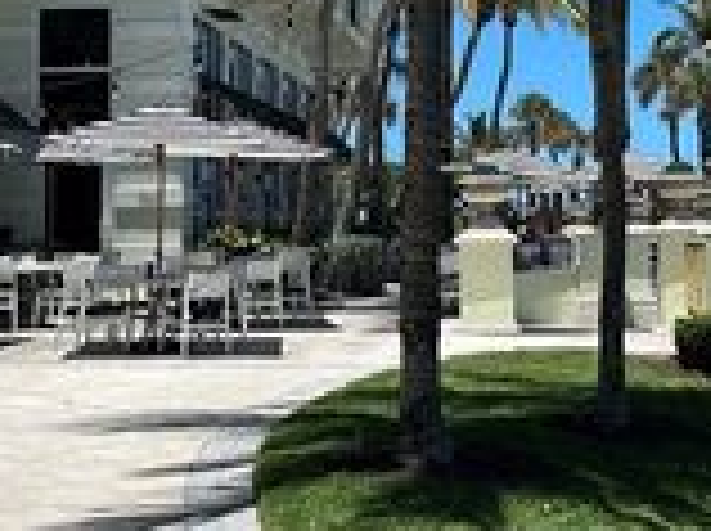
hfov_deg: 25.3
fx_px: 1559
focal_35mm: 76
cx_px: 572
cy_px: 83
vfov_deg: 19.1
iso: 80
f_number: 1.78
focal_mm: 6.86
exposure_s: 1/5848
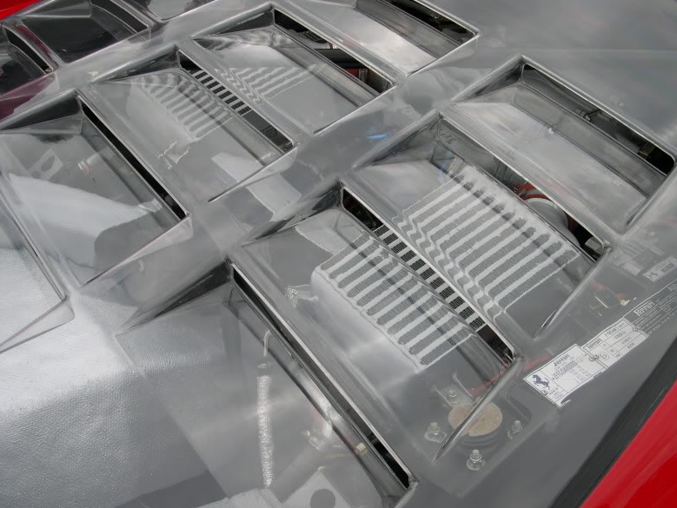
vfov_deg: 36.8
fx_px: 763
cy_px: 252
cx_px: 346
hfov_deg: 47.8
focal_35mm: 39
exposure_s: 1/141
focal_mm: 8
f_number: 7.6
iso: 100
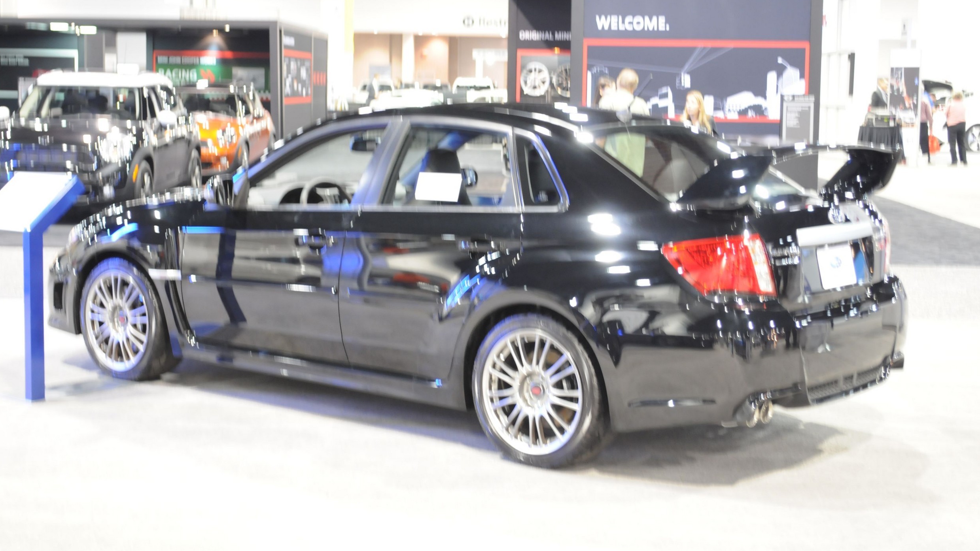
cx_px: 491
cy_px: 236
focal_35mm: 57
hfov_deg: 36.6
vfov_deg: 21.1
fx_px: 1481
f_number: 5
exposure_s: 1/3
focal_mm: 36
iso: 800
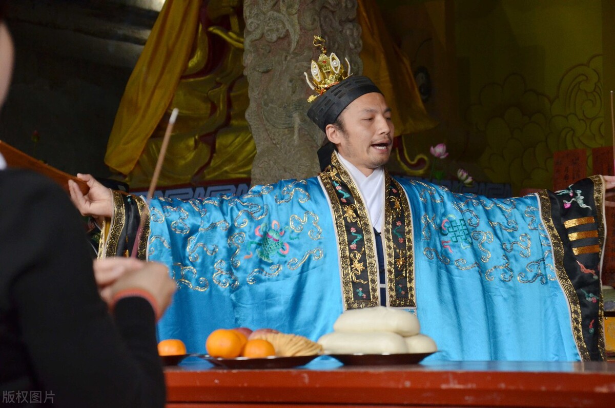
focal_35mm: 93
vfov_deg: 14.6
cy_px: 204
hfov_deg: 22.0
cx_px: 308
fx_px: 1586
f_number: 5.3
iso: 1250
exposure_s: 1/125
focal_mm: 62
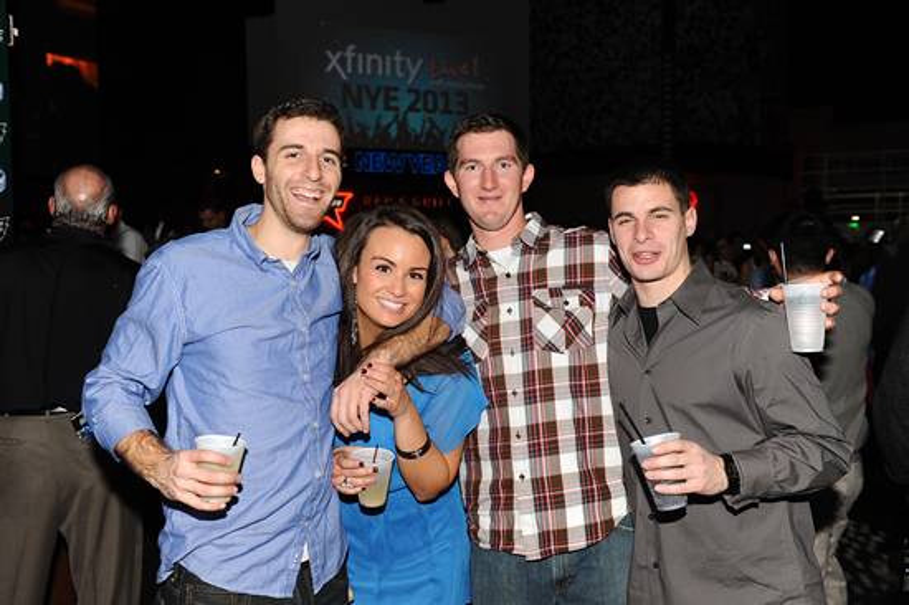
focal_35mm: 40
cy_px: 302
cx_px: 454
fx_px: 1009
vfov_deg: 33.4
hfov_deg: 48.5
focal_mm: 40
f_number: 4.8
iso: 1100
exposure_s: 1/250
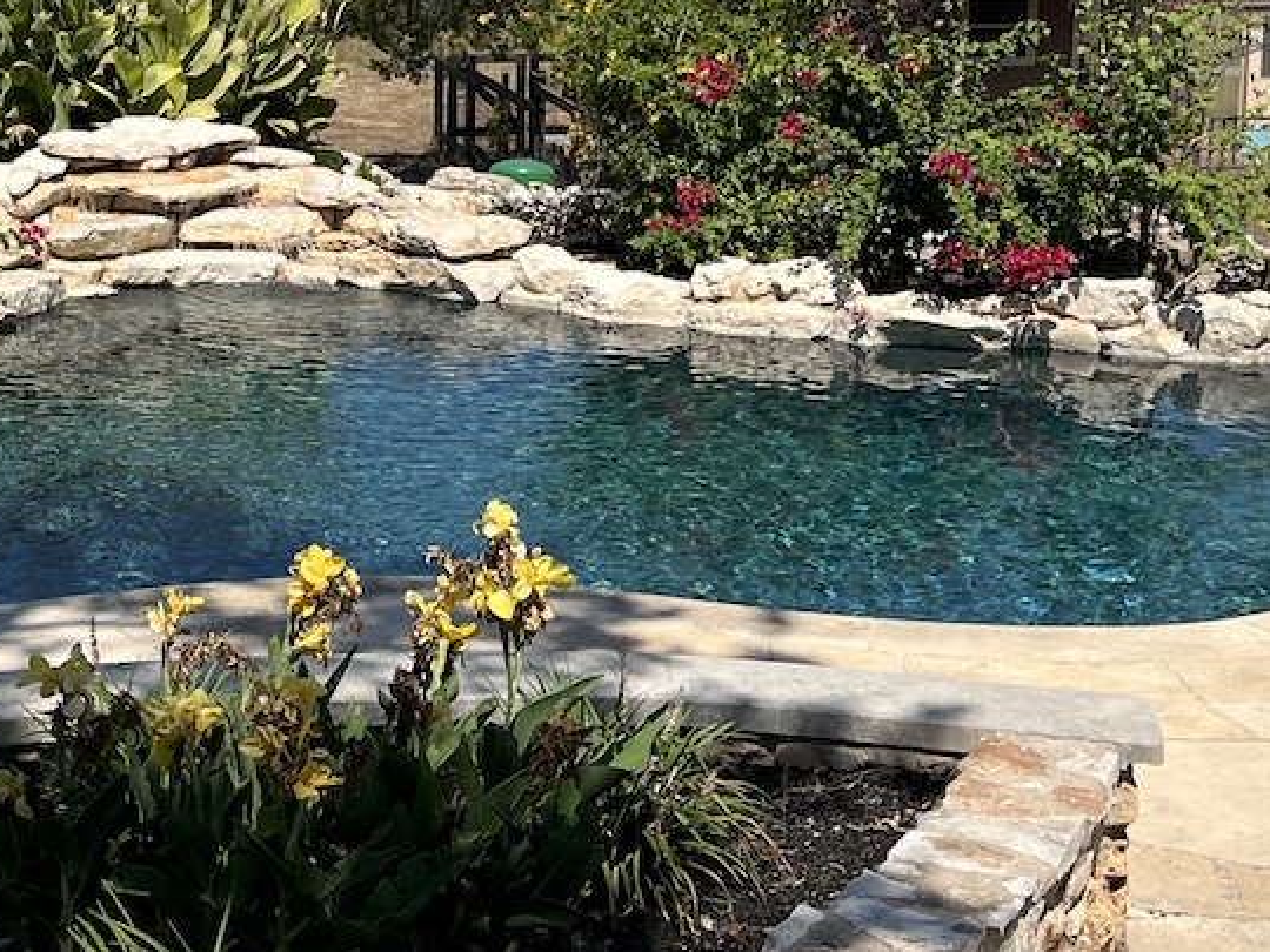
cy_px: 165
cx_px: 78
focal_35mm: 77
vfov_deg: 18.9
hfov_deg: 24.5
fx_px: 2825
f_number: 1.6
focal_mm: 5.1
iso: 50
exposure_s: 1/4310
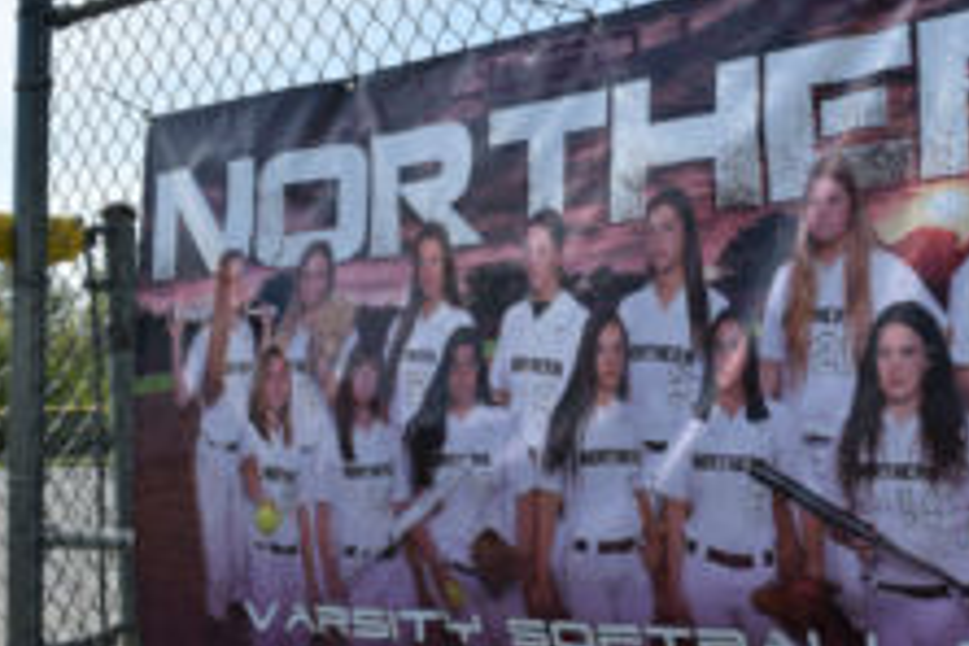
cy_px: 395
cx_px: 773
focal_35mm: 54
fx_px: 1453
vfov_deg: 25.0
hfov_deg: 35.7
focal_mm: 20
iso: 200
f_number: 10
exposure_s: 1/400
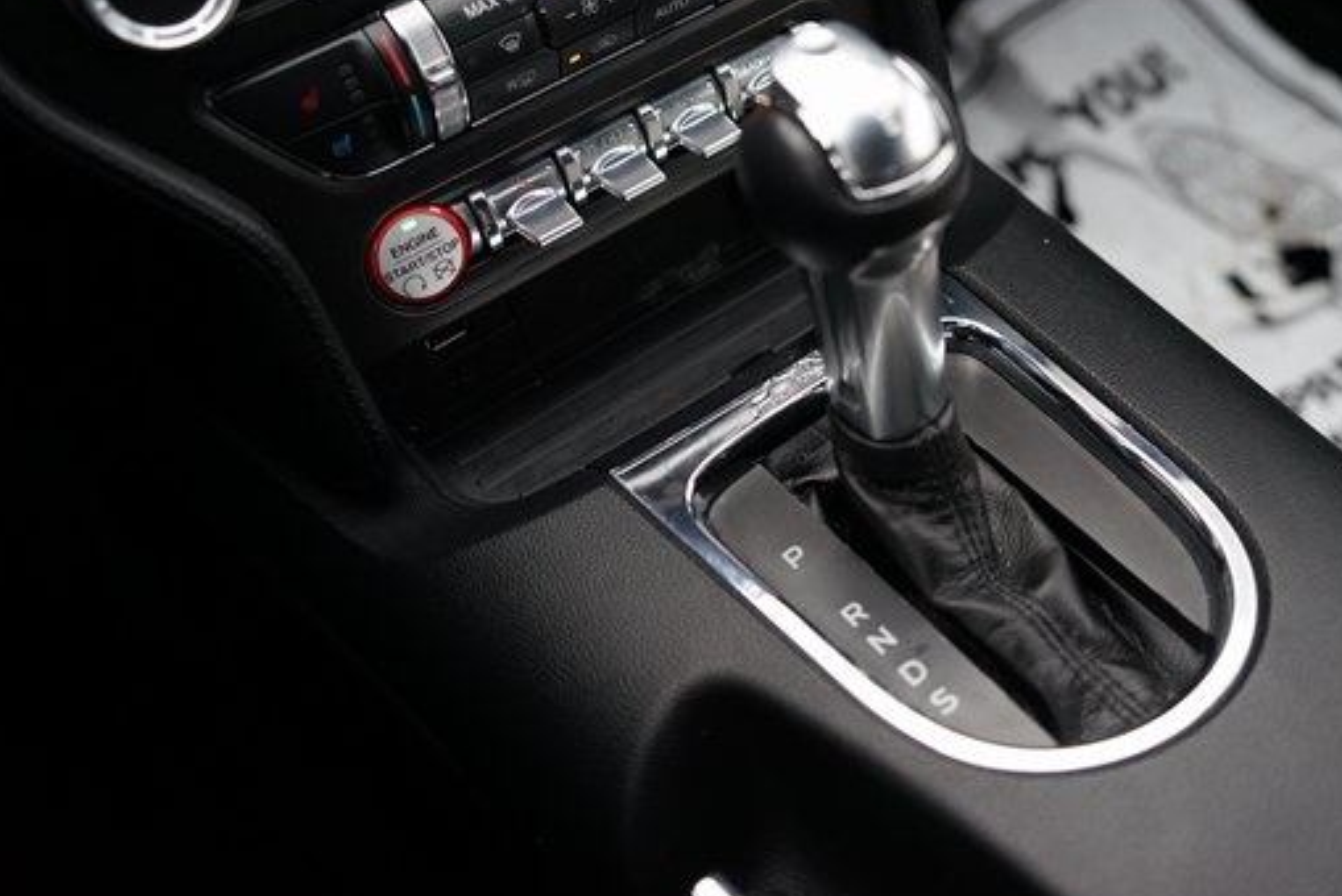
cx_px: 828
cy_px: 360
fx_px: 1641
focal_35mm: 44
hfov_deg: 44.2
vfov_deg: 30.5
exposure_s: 1/160
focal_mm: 35
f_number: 3.2
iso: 1600
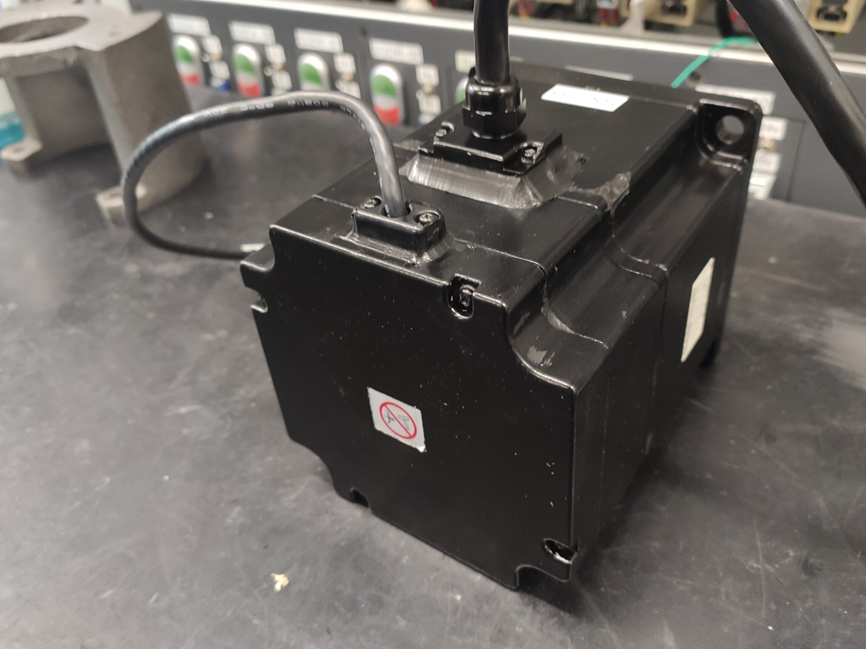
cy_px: 296
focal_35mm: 29
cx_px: 474
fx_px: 725
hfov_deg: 61.5
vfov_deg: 48.2
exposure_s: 1/25
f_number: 1.75
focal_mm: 4.77
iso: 1076
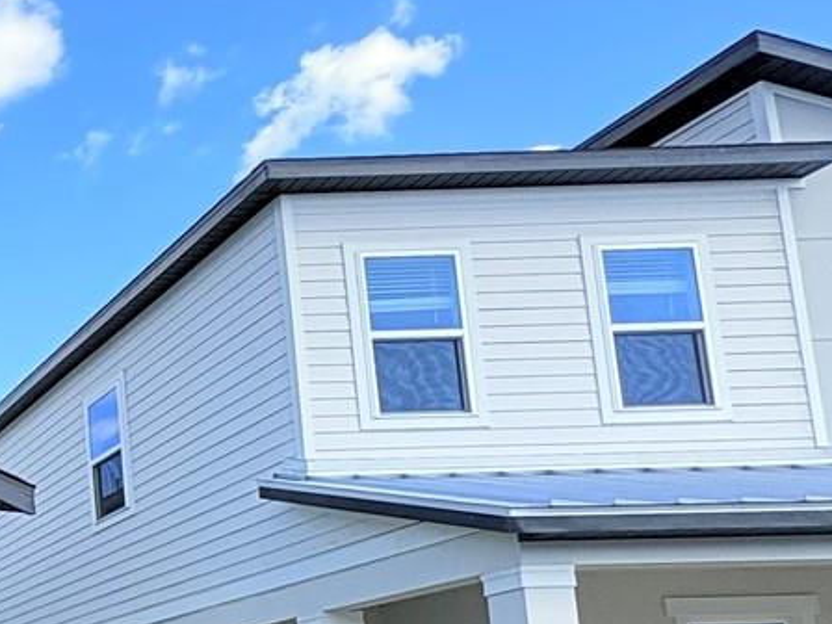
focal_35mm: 50
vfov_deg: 27.2
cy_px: 646
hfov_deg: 26.2
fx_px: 1202
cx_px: -457
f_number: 2.2
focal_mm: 2.22
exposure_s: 1/921
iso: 64
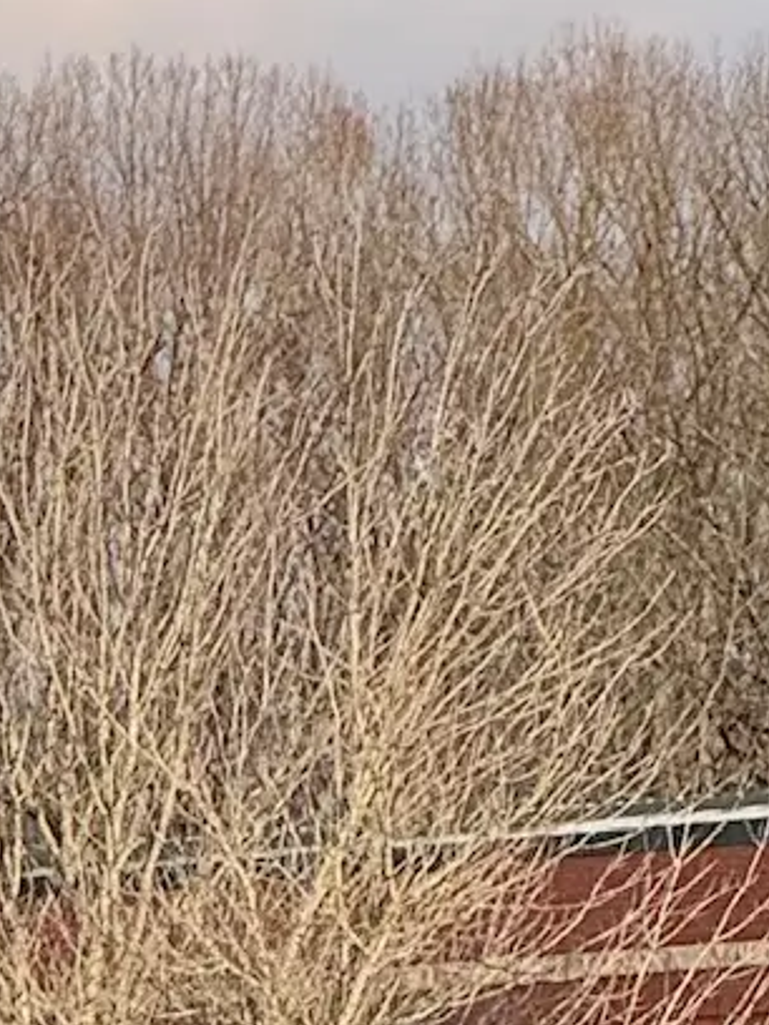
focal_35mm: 603
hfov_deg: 2.5
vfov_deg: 3.3
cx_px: 746
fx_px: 17861
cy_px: 1661
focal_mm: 15.66
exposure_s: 1/453
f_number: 2.8
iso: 50
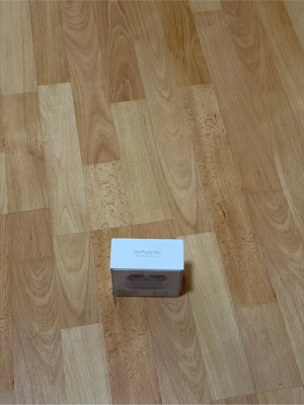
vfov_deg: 39.7
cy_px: 202
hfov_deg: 30.3
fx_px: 562
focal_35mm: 48
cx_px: 152
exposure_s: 1/40
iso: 400
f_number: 1.78
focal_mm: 6.76
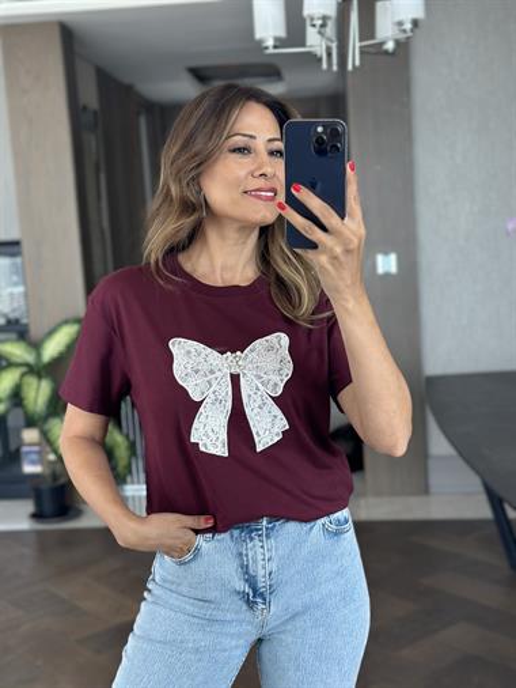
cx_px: 258
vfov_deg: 39.6
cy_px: 344
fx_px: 953
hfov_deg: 30.3
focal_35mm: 48
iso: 80
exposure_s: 1/121
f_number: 1.78
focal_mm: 6.86
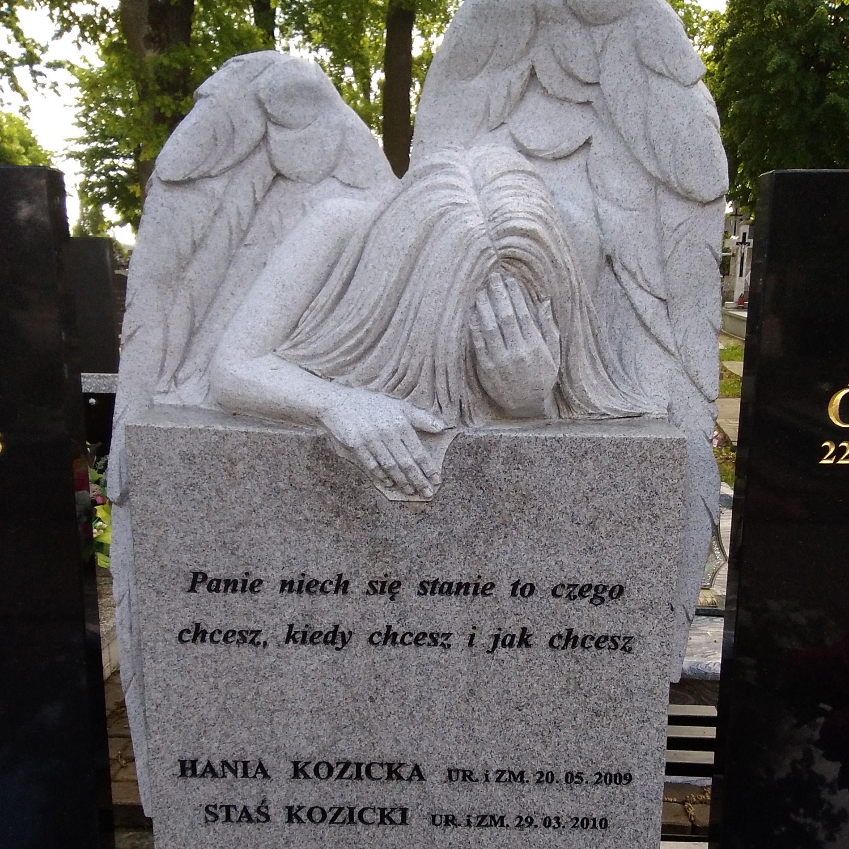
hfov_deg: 47.2
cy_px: 499
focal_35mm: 35
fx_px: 971
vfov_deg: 47.0
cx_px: 433
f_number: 2.4
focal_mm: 2.39
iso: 136
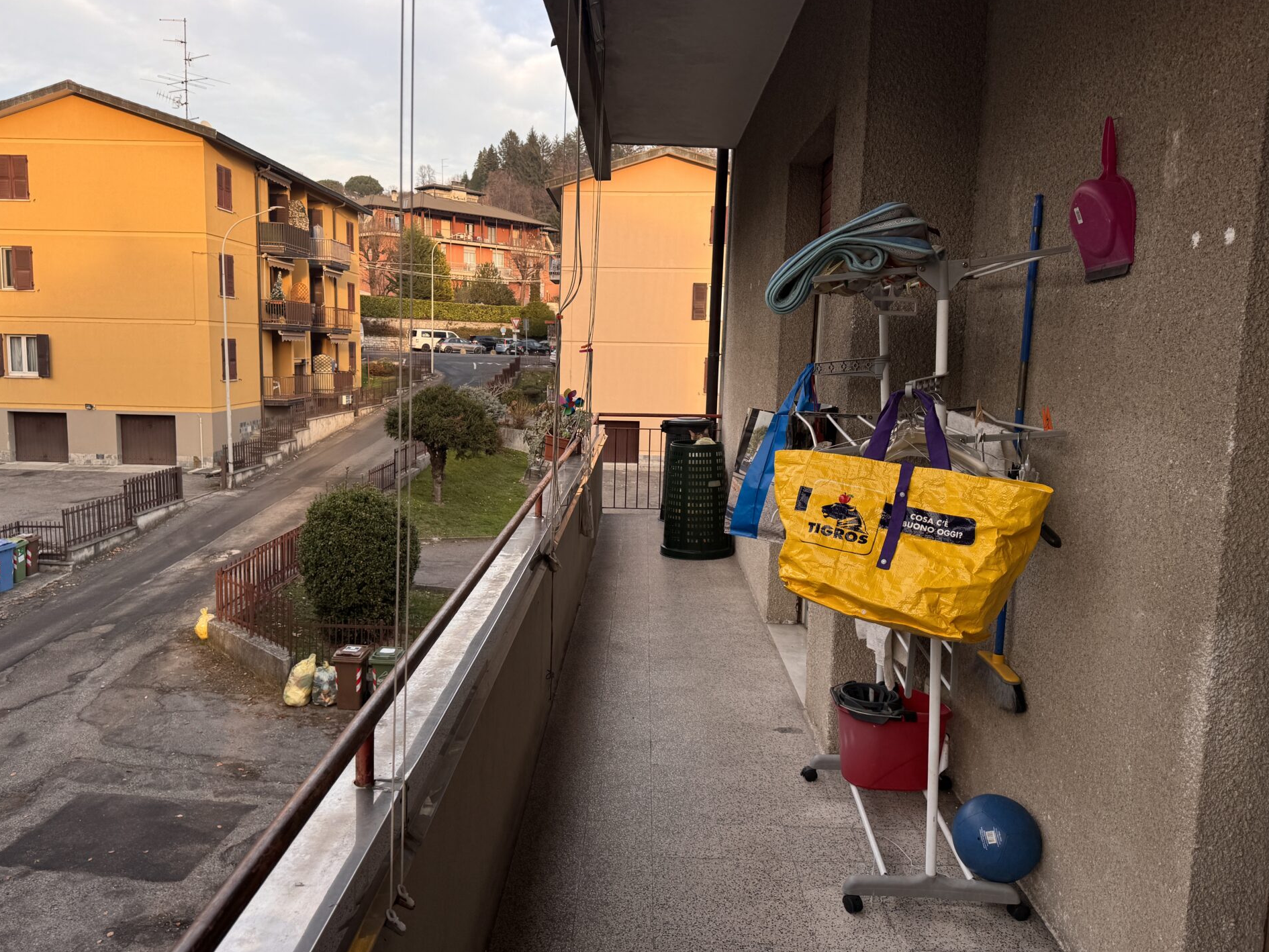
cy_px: 465
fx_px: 953
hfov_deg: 67.2
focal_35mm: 26
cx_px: 588
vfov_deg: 53.1
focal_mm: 6.76
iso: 80
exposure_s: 1/1238
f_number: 1.78
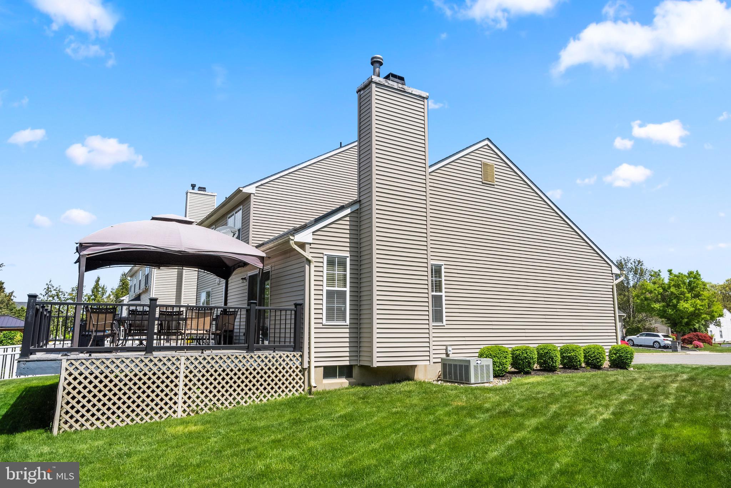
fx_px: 487
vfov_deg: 53.2
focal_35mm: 24
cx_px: 366
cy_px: 244
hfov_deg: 73.7
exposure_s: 1/1000
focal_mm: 24
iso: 640
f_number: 9
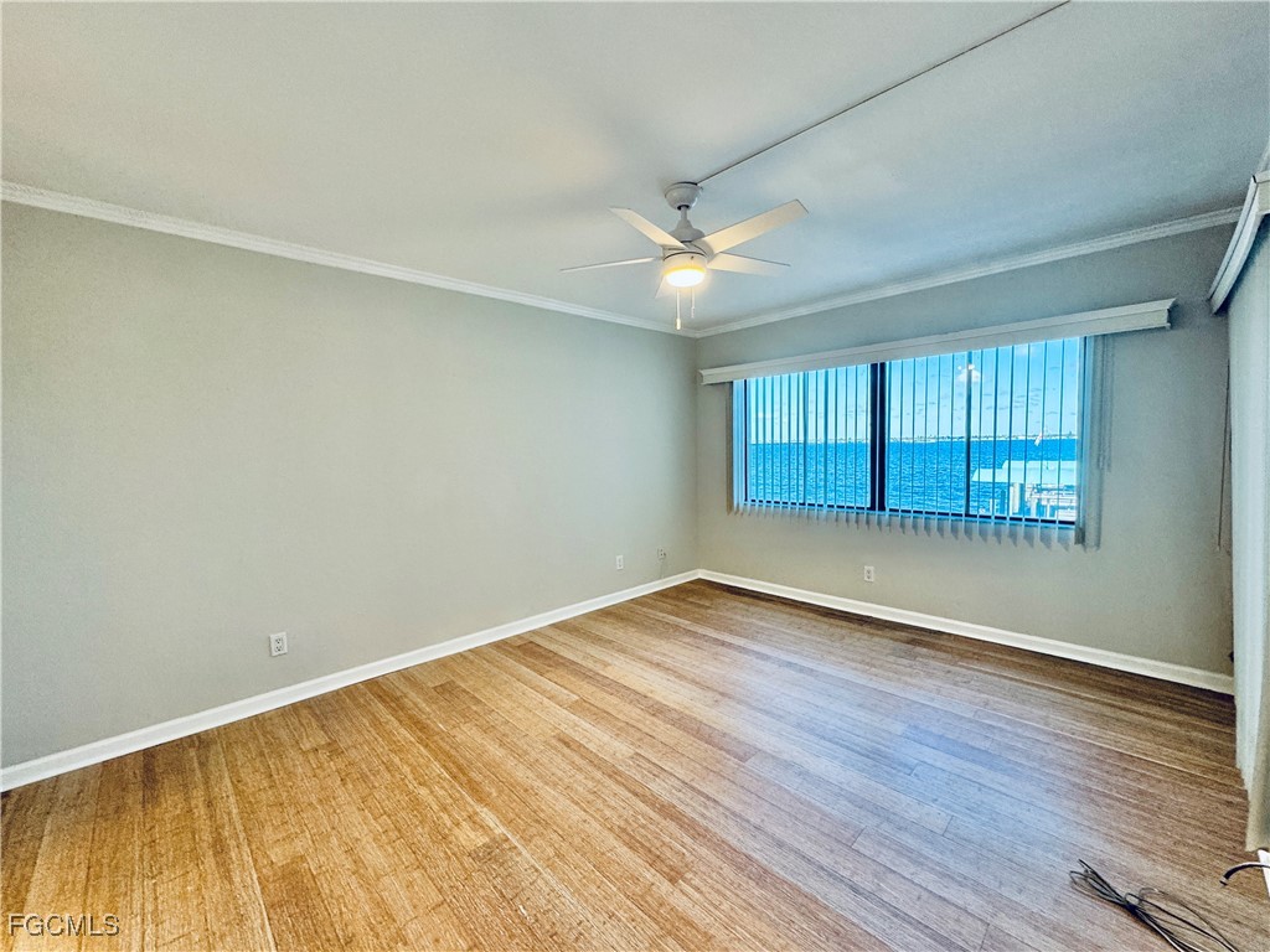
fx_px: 514
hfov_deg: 102.1
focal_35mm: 14
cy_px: 476
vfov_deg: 85.7
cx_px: 635
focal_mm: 2.22
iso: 160
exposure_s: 1/120
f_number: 2.2
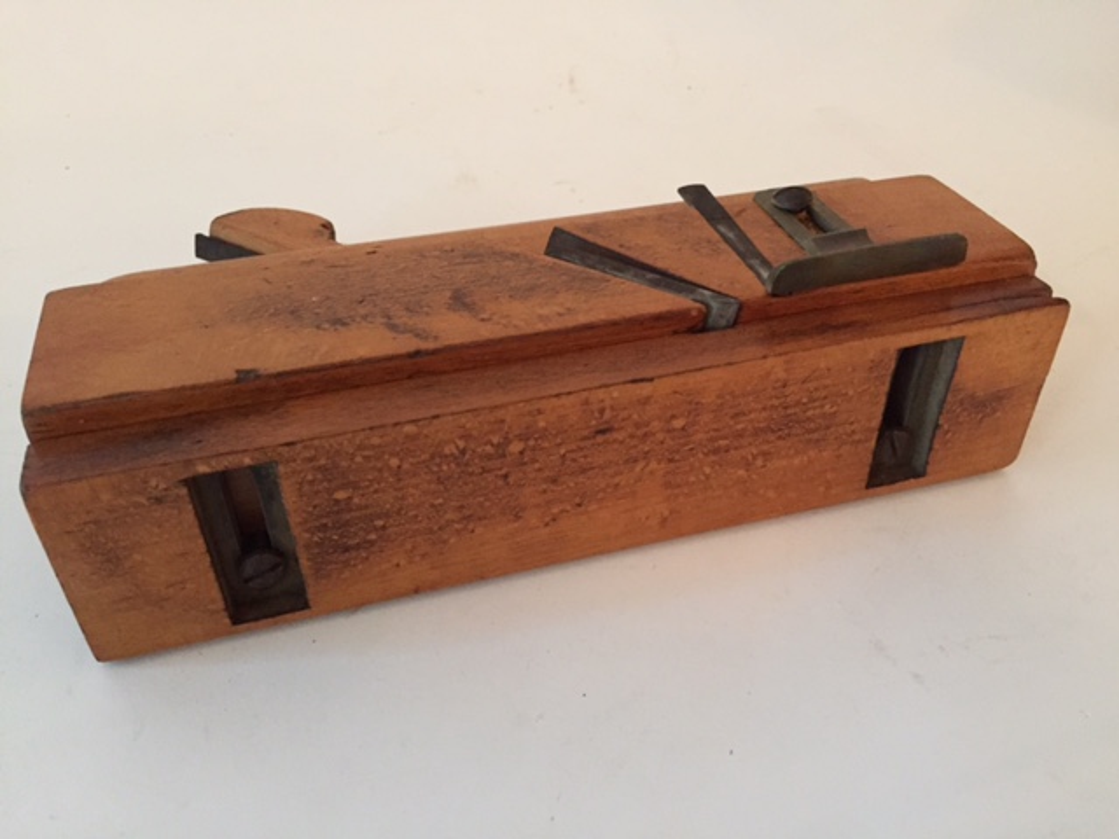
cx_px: 560
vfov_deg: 48.2
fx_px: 937
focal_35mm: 29
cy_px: 420
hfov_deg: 61.7
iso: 400
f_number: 2.2
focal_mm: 4.15
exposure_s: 1/15
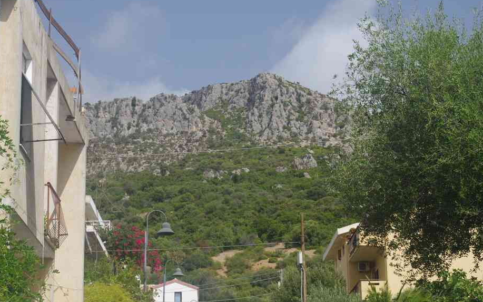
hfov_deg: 22.7
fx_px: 1205
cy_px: 160
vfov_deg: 14.3
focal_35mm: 92
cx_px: 244
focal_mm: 55
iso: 200
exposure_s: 1/100
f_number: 11
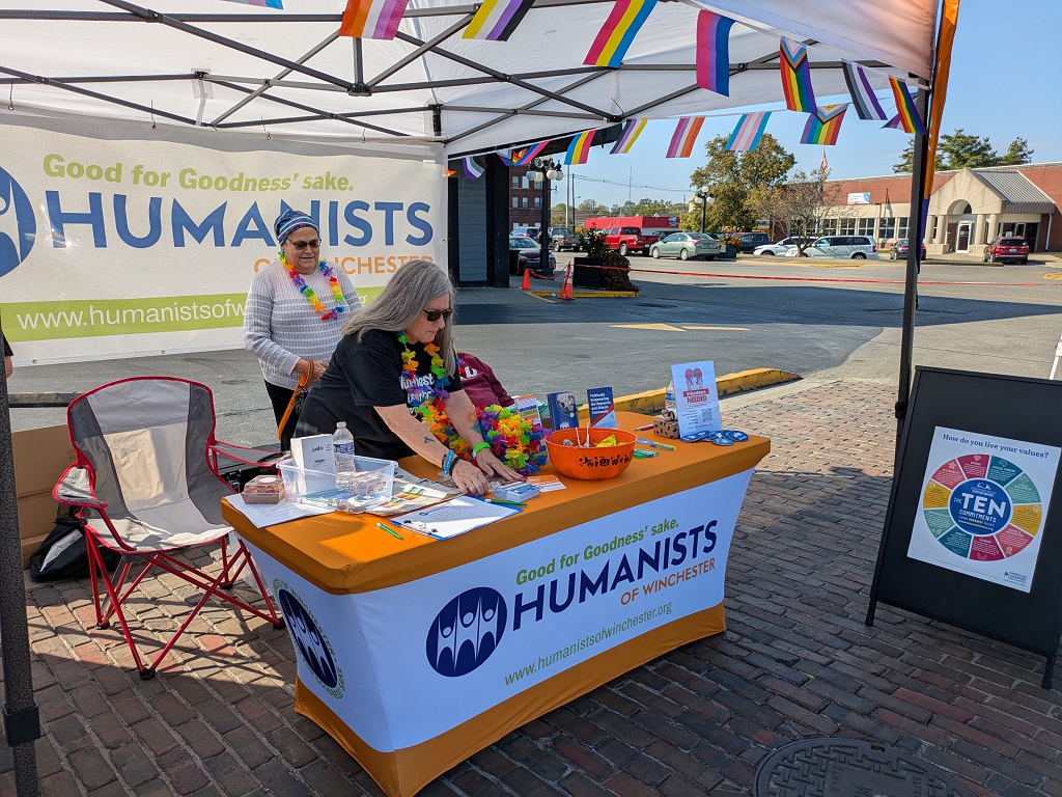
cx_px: 531
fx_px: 767
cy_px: 398
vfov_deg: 54.9
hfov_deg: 69.4
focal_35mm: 25
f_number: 1.89
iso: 46
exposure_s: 1/1776
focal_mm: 5.43
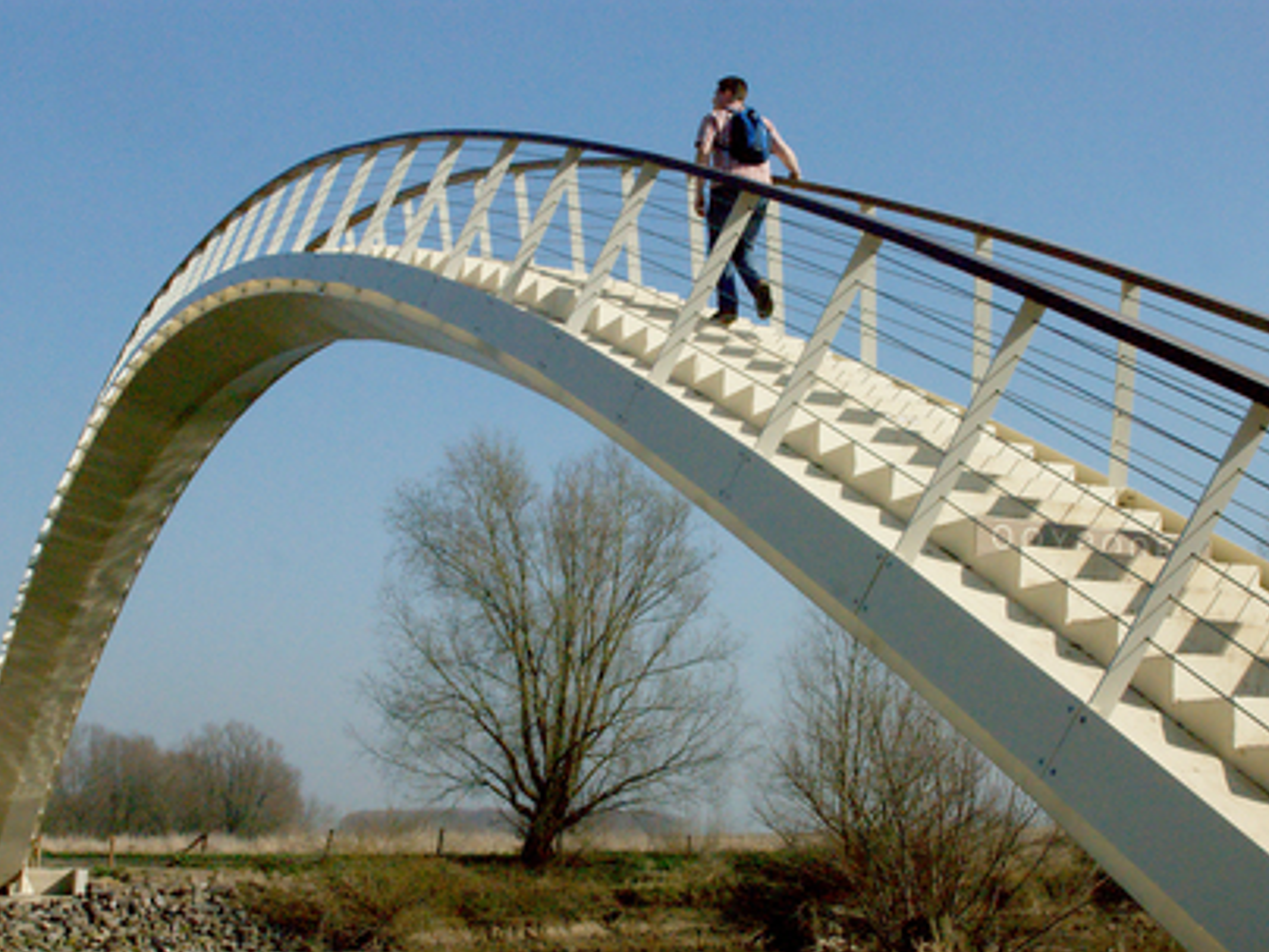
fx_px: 1686
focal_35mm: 46
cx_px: 672
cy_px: 474
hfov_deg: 41.2
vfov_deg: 31.5
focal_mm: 28
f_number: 16
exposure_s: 1/2000
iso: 1600
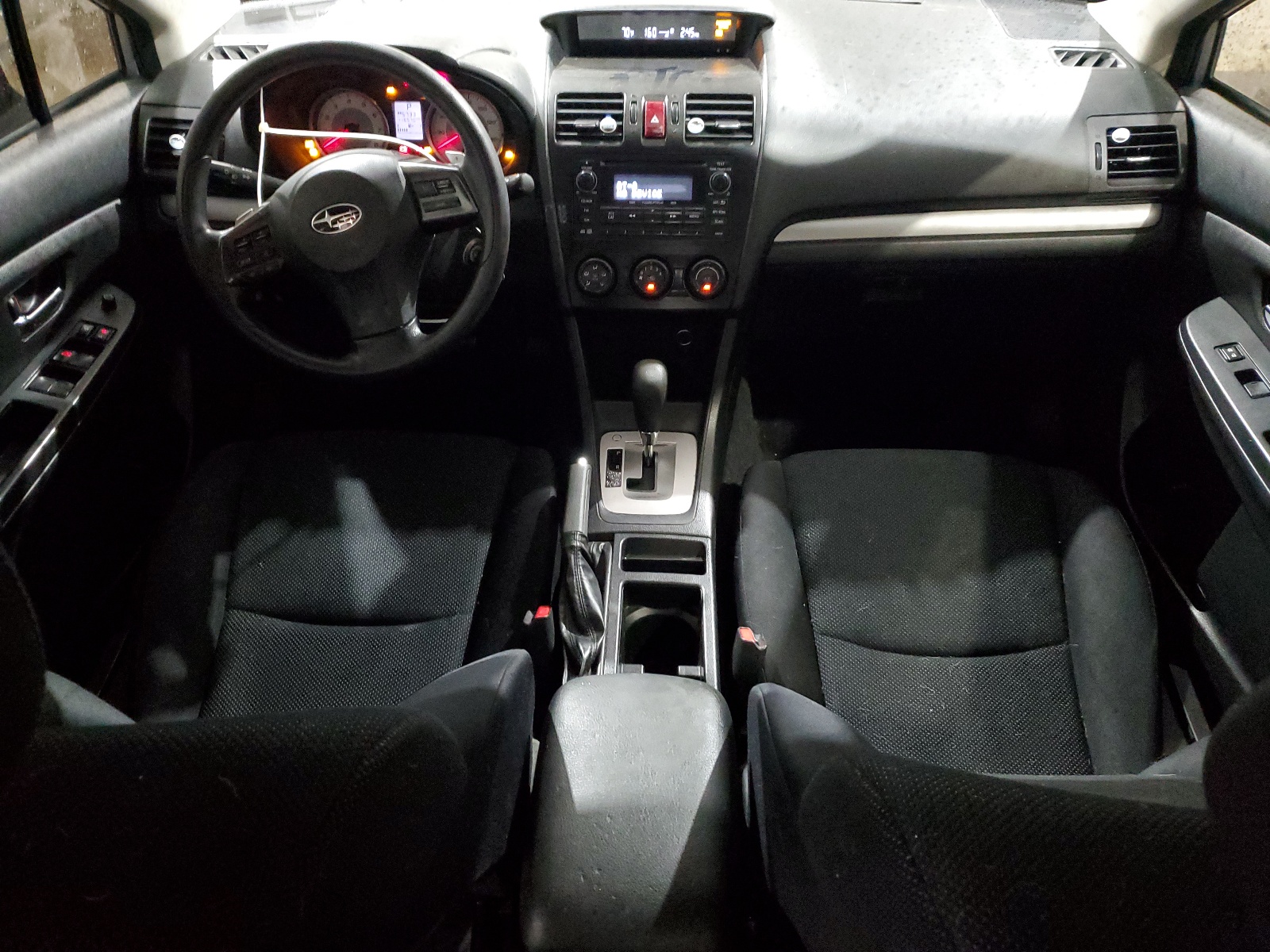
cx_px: 635
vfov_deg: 53.1
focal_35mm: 26
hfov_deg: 67.3
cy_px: 476
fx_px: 954
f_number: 1.5
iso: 567
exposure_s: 1/15
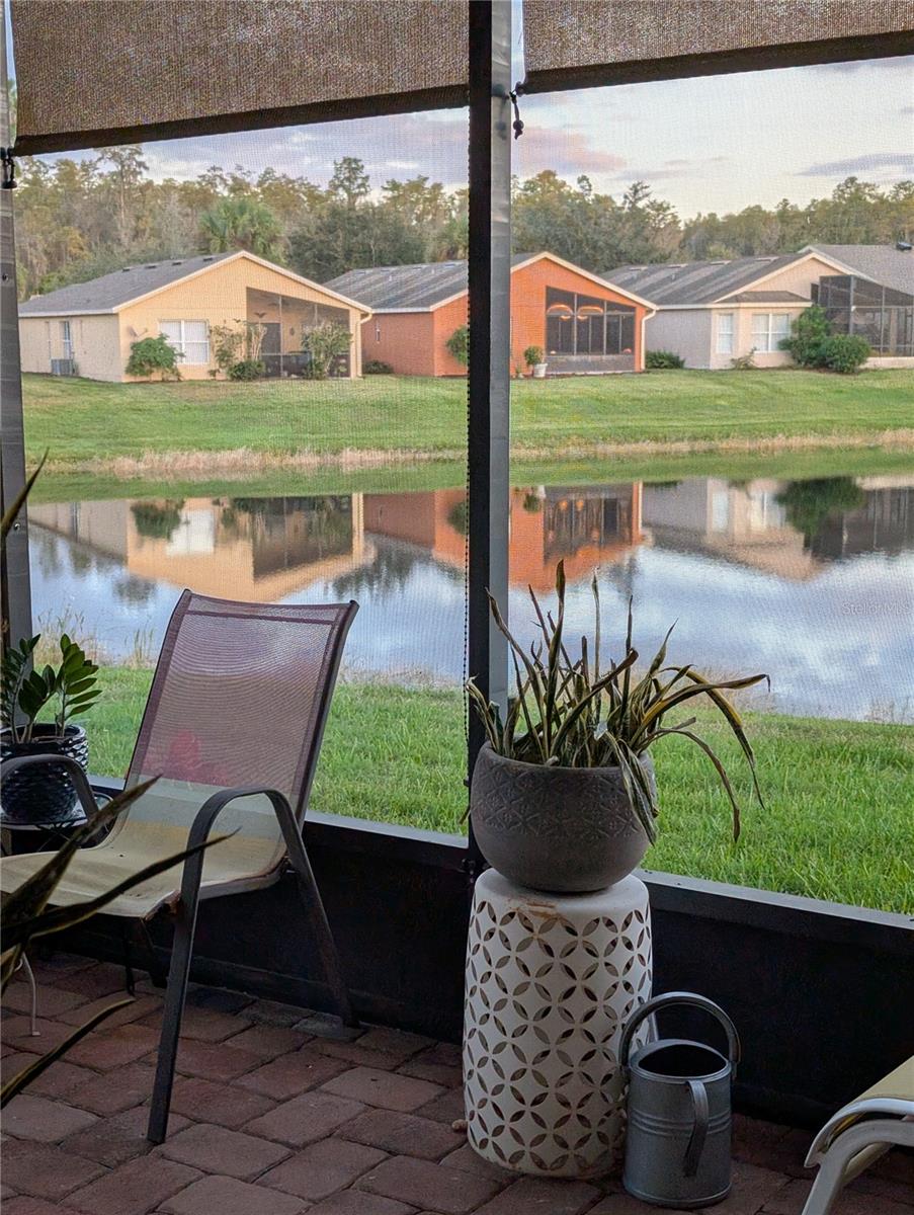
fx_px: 1721
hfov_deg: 29.7
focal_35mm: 49
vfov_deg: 38.9
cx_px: 457
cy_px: 608
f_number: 1.68
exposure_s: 1/144
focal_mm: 6.9
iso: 87
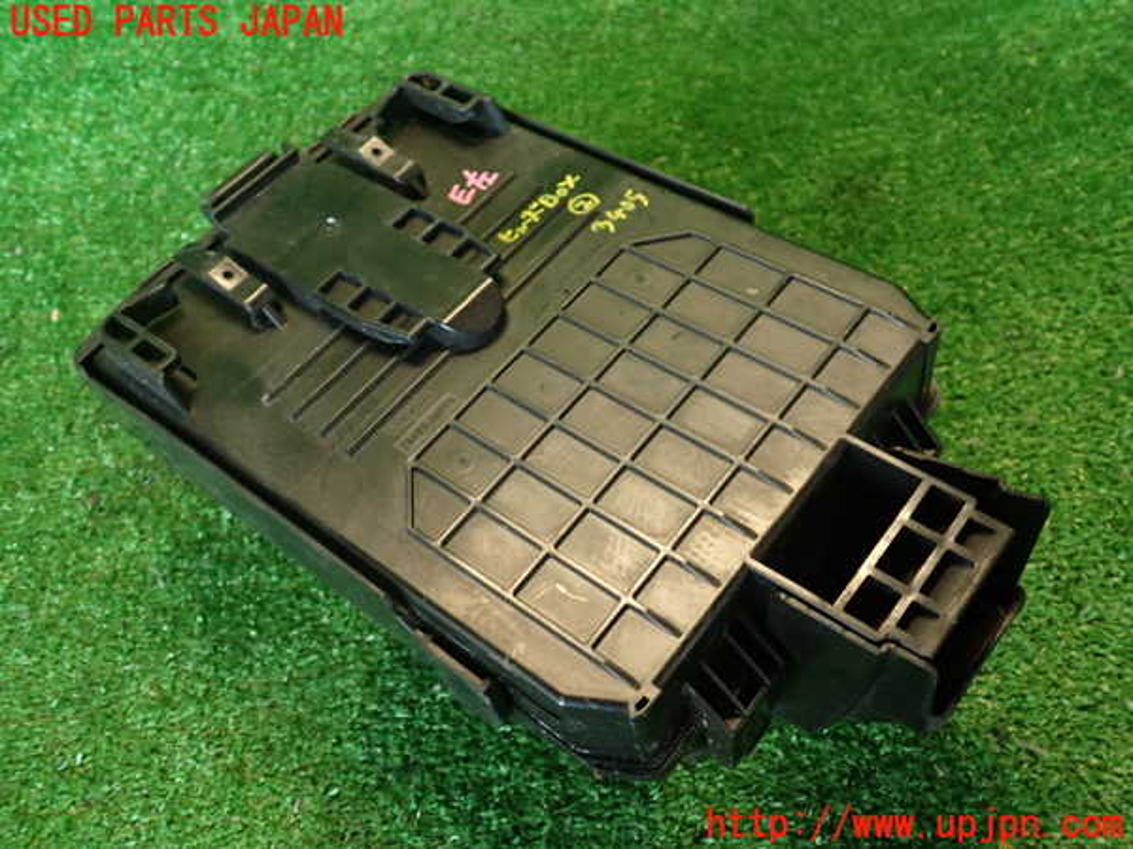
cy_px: 424
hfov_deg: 56.8
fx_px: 1047
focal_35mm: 32
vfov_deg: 44.2
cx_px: 566
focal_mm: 5.79
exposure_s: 1/30
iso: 250
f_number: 2.4
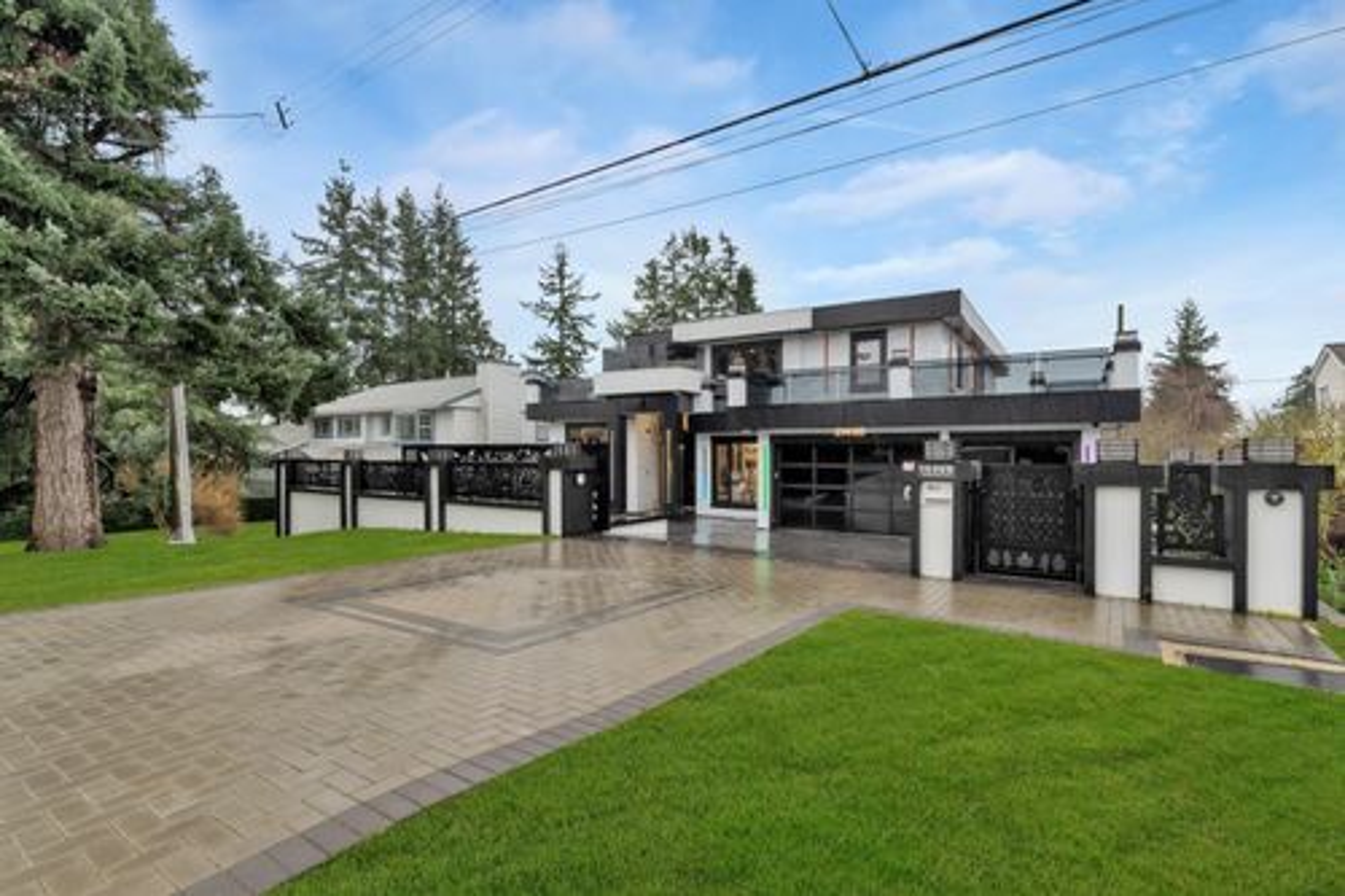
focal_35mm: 17
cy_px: 448
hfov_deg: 93.6
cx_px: 672
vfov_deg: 70.7
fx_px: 631
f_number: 4
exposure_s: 1/60
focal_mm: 16.9
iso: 125
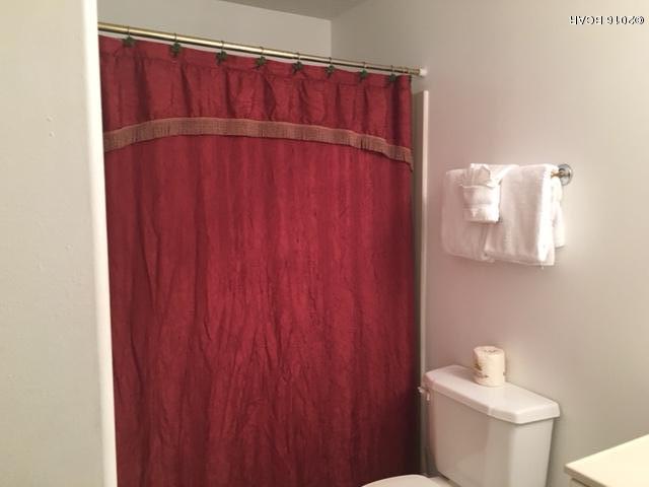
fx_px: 544
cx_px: 324
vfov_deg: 48.2
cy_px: 244
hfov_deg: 61.7
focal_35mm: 29
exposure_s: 1/30
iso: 160
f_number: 2.2
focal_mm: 4.15
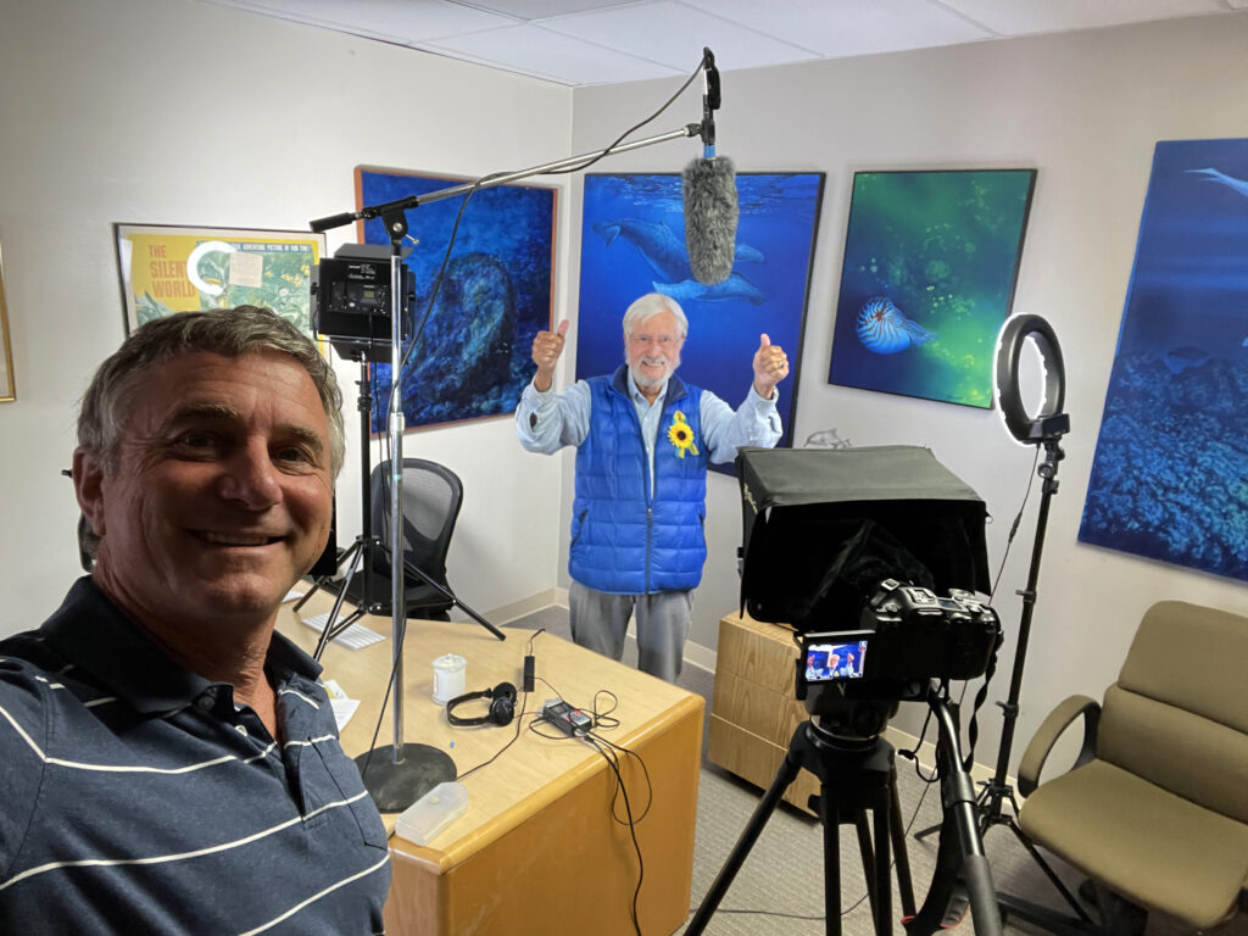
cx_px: 624
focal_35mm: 23
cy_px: 468
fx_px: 829
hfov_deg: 73.9
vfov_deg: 58.9
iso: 400
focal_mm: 2.71
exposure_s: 1/40
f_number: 2.2
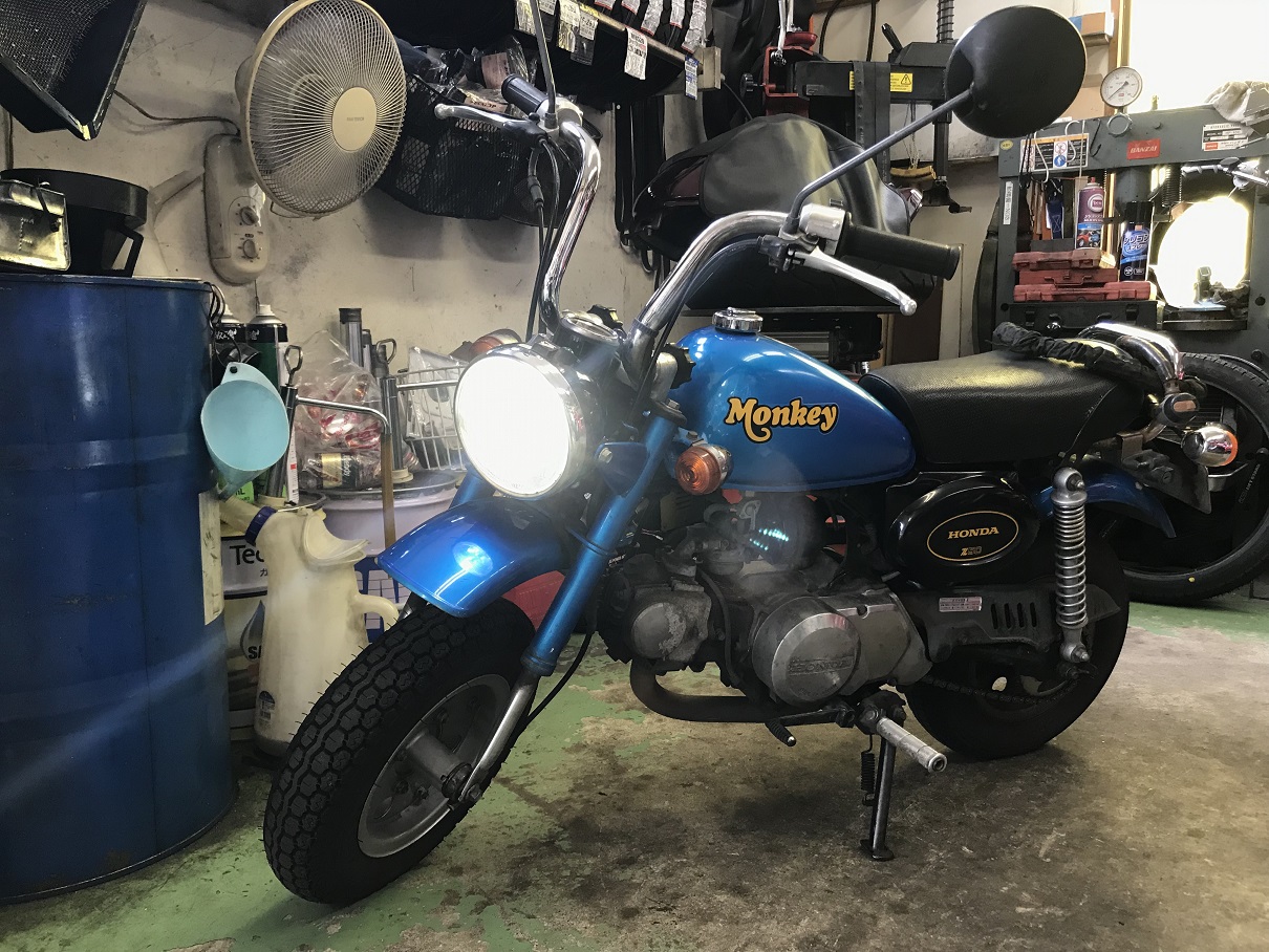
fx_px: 1027
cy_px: 476
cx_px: 634
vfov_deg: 49.8
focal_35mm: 28
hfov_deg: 63.4
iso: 40
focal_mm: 3.99
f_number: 1.8
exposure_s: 1/33
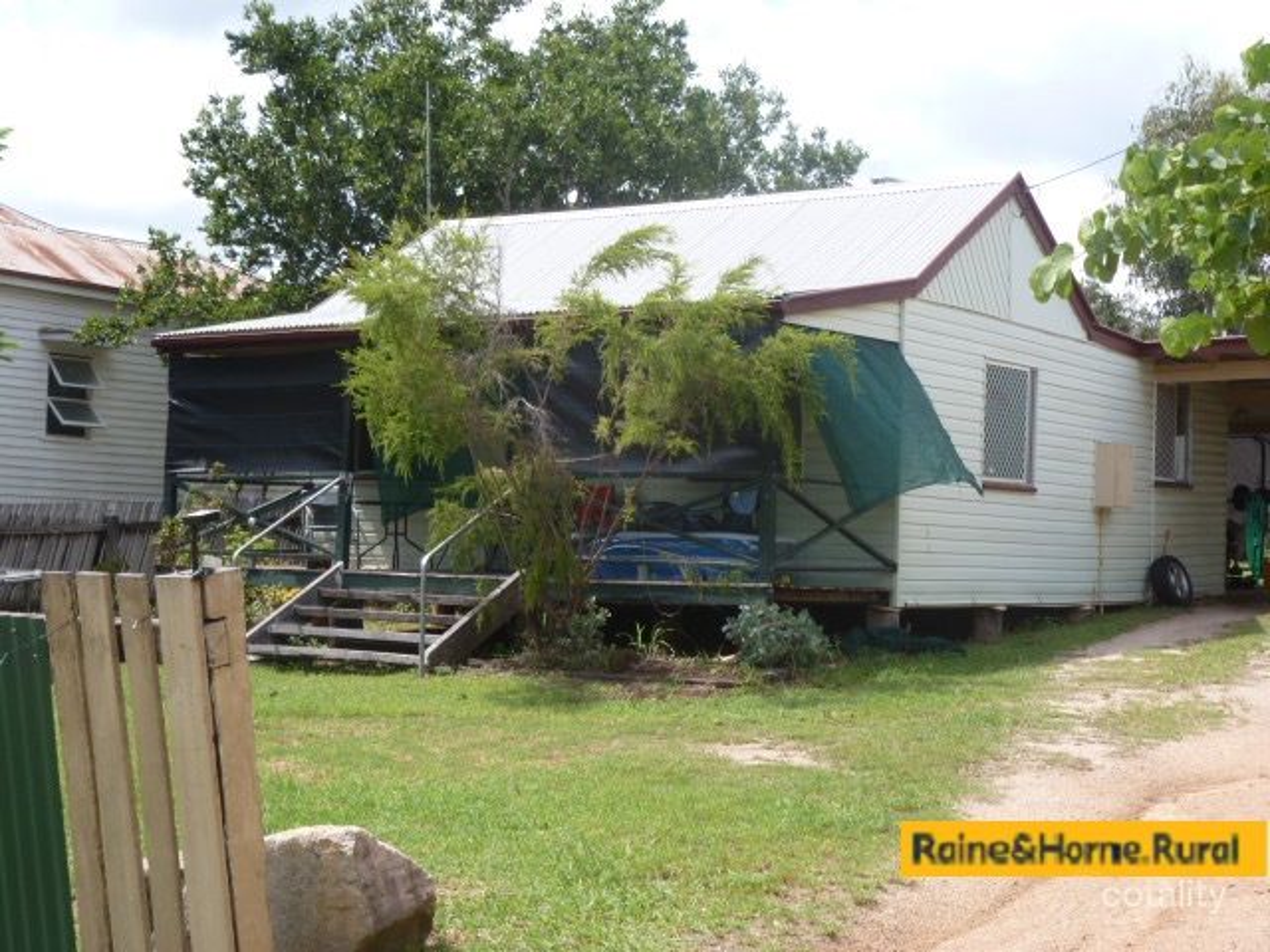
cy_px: 476
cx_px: 635
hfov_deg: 36.8
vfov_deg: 28.0
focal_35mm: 52
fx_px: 1908
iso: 100
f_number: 4.3
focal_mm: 9.4
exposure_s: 1/320
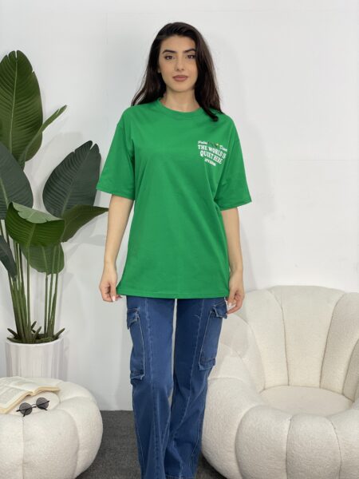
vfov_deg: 36.8
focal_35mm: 52
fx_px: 719
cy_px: 240
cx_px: 180
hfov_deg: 28.0
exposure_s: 1/100
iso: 64
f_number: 2
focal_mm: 6
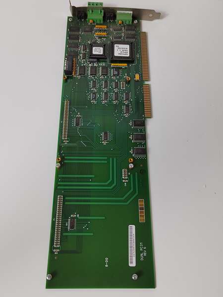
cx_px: 112
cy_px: 148
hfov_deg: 42.9
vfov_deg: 55.4
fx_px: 283
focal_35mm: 33
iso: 525
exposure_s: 1/100
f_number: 1.9
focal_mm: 5.52
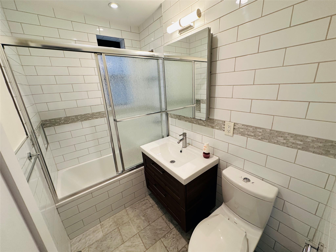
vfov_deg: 85.7
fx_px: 136
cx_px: 168
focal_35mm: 14
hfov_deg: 102.1
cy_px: 126
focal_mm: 2.22
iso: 160
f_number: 2.2
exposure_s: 1/120
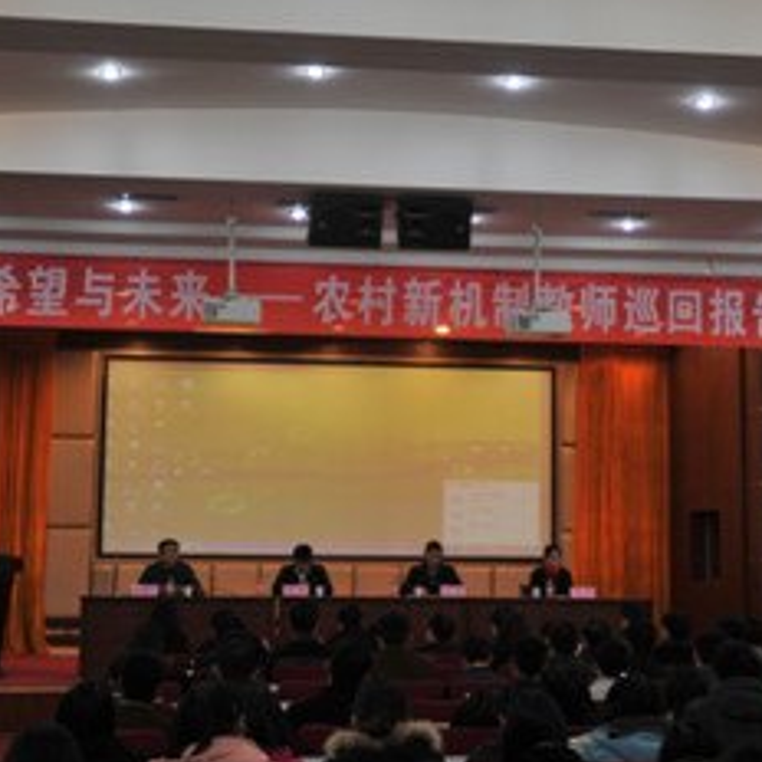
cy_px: 371
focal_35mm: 64
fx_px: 1594
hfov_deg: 26.8
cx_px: 447
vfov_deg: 26.9
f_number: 4
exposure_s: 1/60
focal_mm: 35
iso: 320
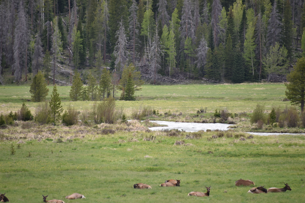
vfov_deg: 3.9
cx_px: 151
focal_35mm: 352
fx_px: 2983
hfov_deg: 5.9
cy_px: 113
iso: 320
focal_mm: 300
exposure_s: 1/640
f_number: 5.6
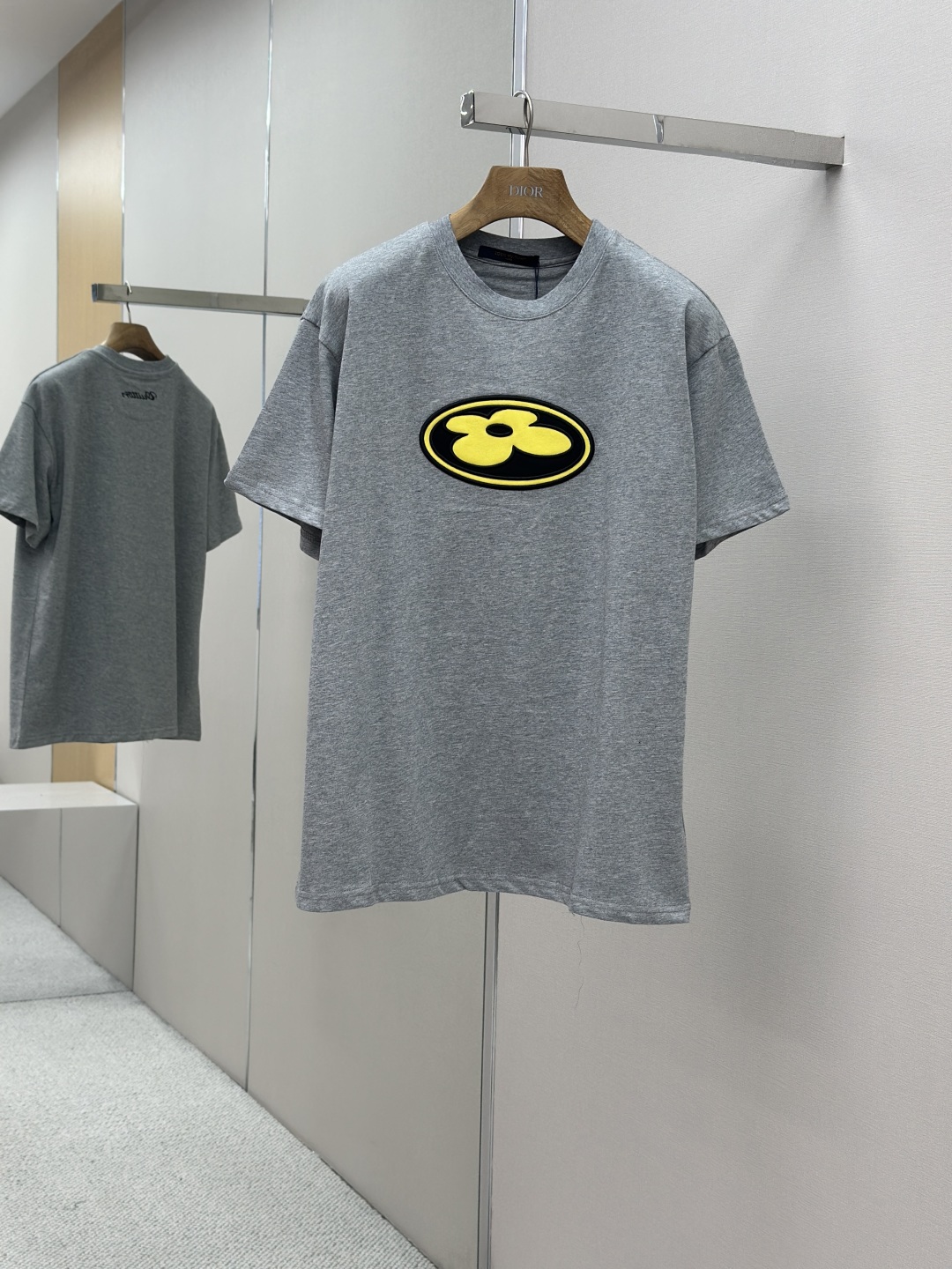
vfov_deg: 39.7
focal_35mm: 48
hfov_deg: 30.3
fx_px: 1760
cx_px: 476
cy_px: 634
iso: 80
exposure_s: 1/320
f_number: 1.78
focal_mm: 6.86
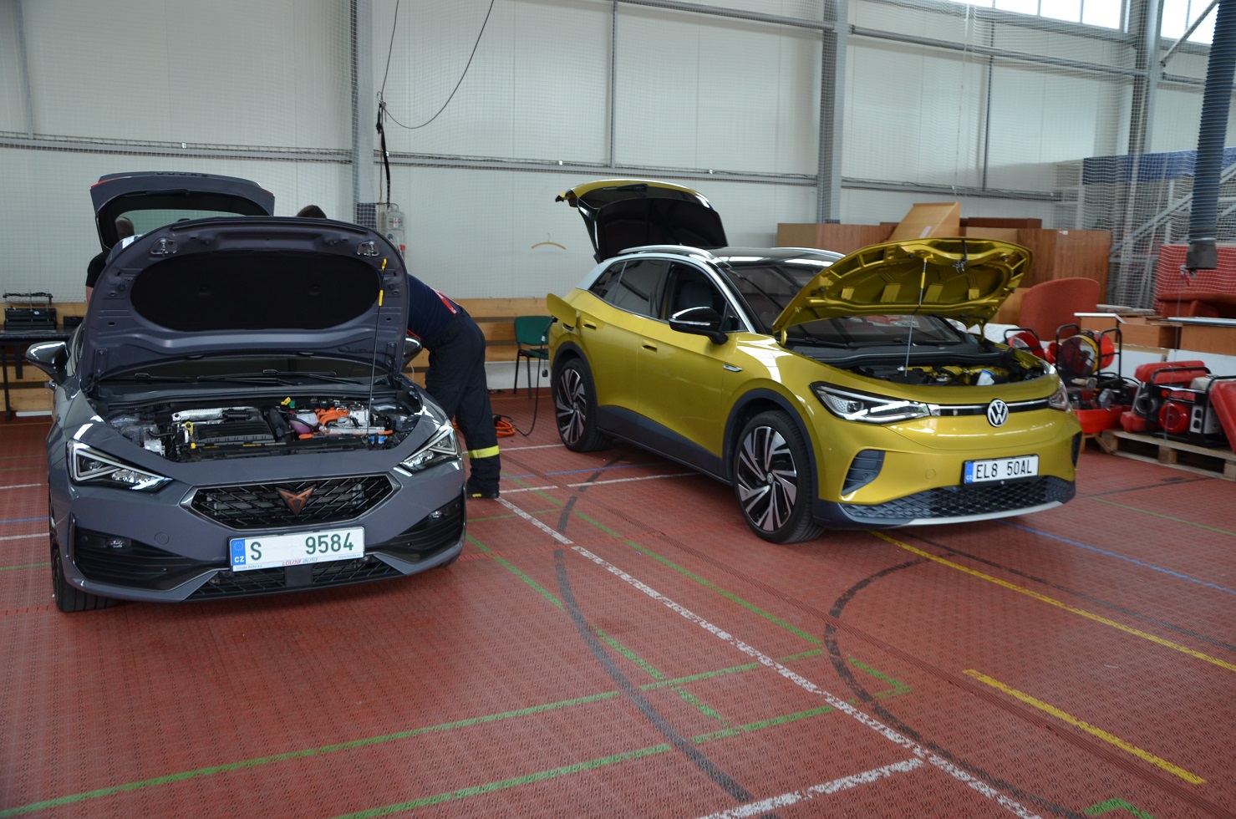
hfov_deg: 59.6
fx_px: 1079
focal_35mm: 32
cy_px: 410
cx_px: 618
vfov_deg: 41.6
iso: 400
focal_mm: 21
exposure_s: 1/60
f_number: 4
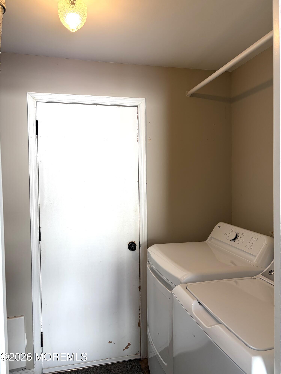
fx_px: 281
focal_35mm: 26
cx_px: 140
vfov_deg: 67.3
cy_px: 187
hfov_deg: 53.1
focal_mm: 5.96
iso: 64
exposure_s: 1/120
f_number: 1.6
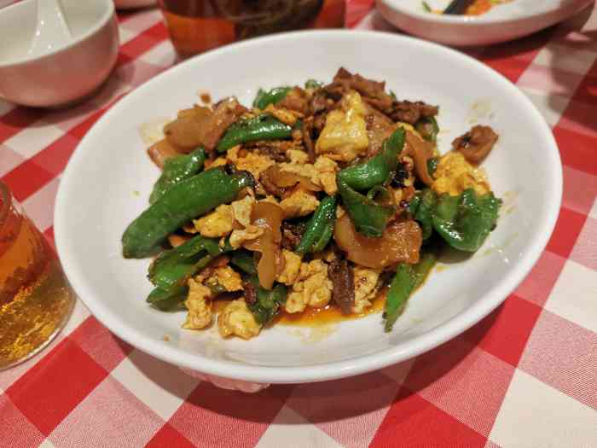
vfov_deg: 53.1
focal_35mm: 26
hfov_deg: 67.3
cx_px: 298
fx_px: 448
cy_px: 224
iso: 80
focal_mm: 5.5
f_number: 1.8
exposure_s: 1/100
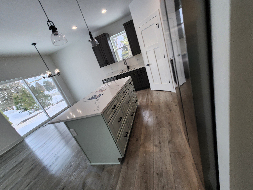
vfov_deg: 89.9
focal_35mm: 13
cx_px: 126
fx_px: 95
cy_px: 95
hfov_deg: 106.2
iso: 50
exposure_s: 1/60
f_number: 2.2
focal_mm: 2.2
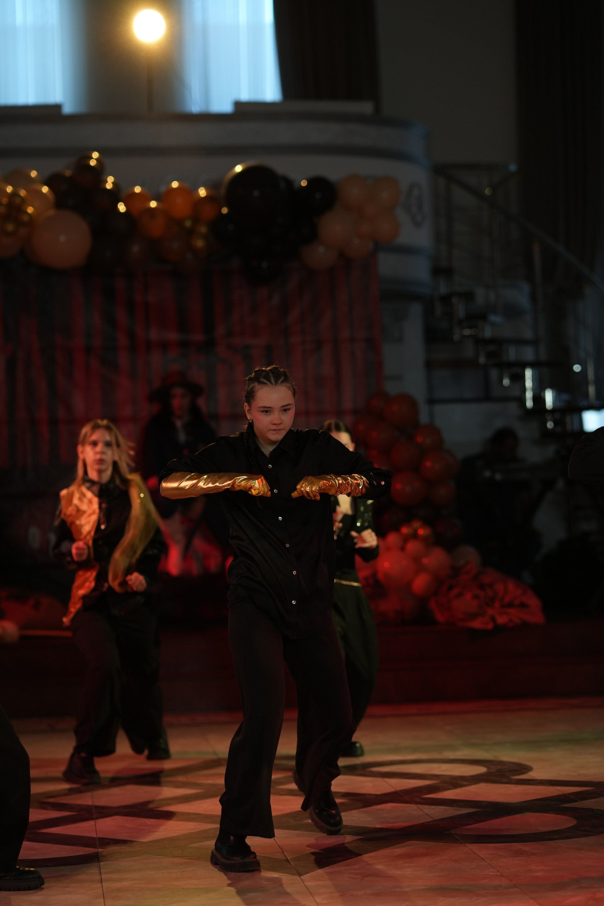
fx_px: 2139
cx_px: 302
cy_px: 453
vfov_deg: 23.9
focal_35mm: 85
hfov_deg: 16.1
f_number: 2.2
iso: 800
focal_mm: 85
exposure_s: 1/400
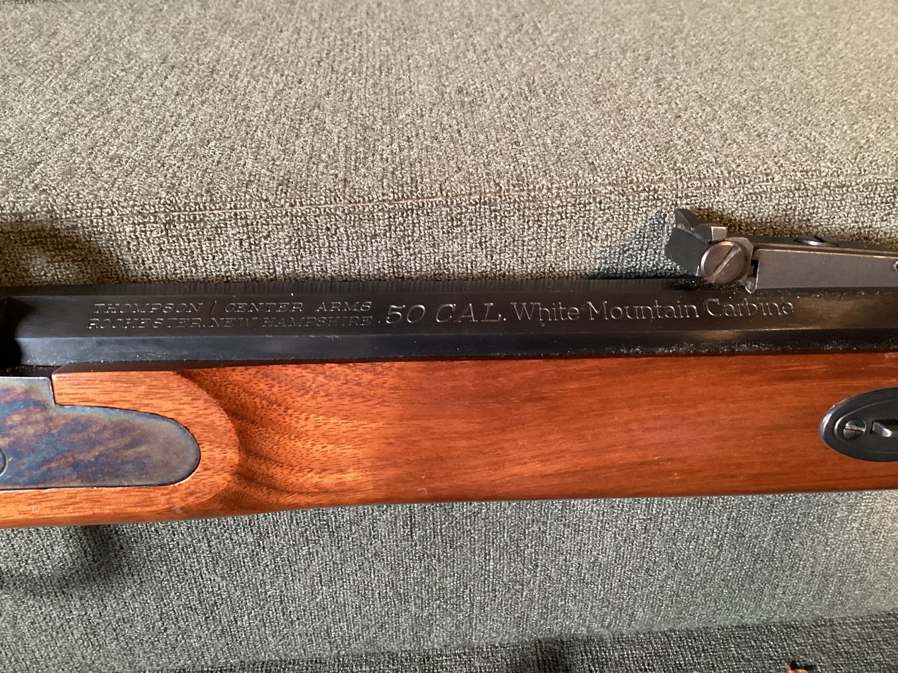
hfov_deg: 58.3
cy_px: 336
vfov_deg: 45.4
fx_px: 804
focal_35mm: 31
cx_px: 449
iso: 400
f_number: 2.4
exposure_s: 1/40
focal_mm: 3.3
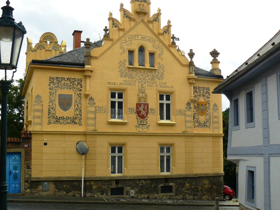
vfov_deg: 35.9
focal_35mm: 40
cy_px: 101
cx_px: 135
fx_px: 323
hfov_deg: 46.8
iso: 100
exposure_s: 1/1300
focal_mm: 6
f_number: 4
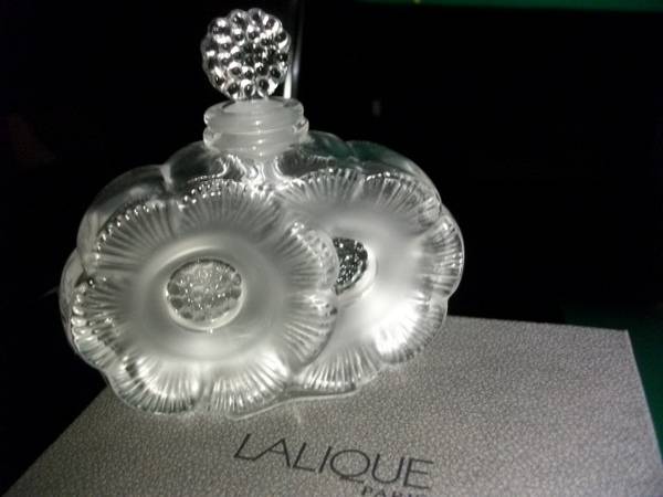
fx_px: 594
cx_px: 332
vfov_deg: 45.4
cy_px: 248
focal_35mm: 31
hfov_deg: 58.4
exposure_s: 1/8.17
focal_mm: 5.7
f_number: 2.9
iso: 320
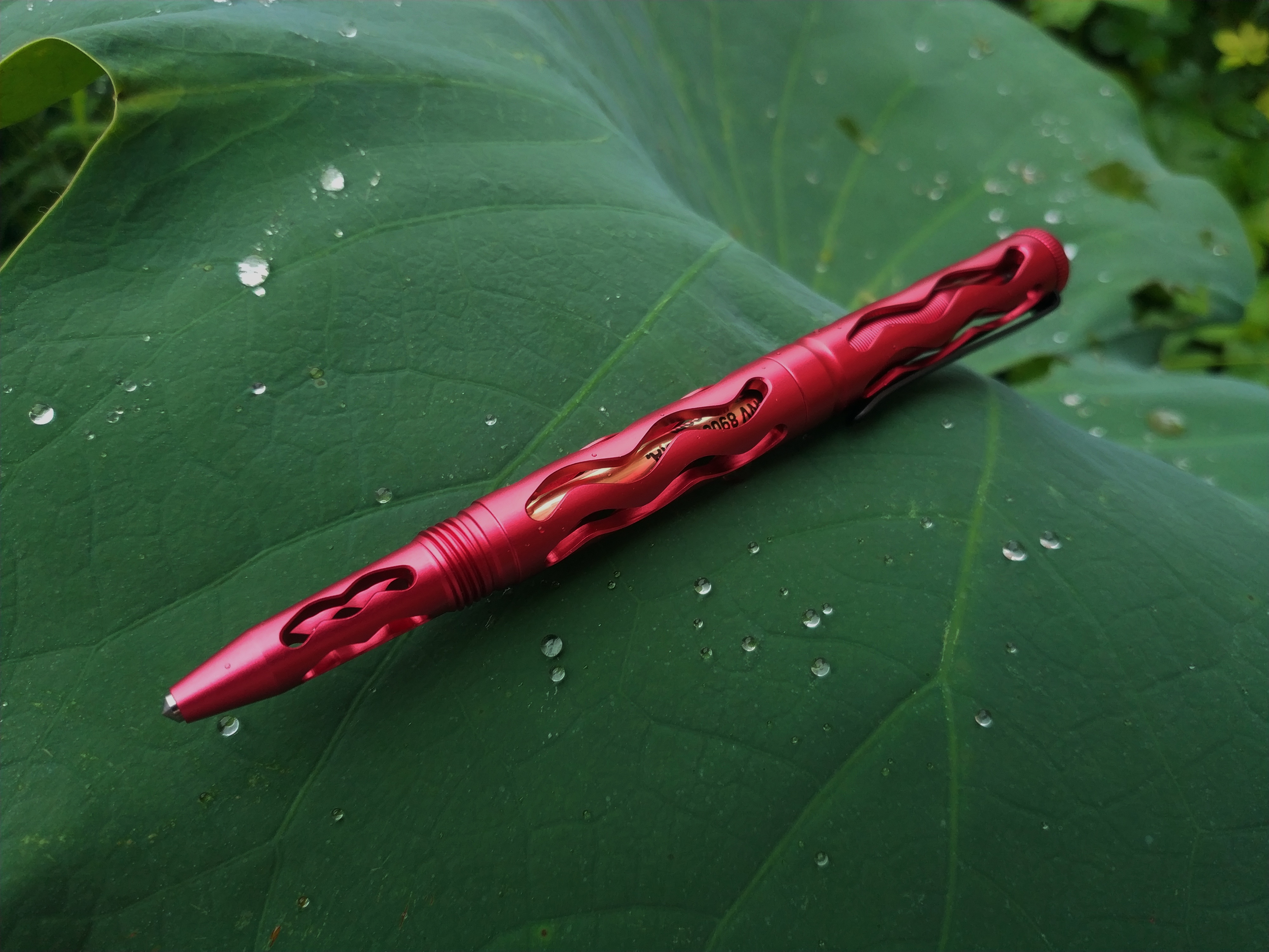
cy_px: 476
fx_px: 1173
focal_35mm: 32
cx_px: 634
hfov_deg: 56.8
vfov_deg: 44.2
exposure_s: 1/50
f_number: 2
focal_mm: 4.5
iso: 151
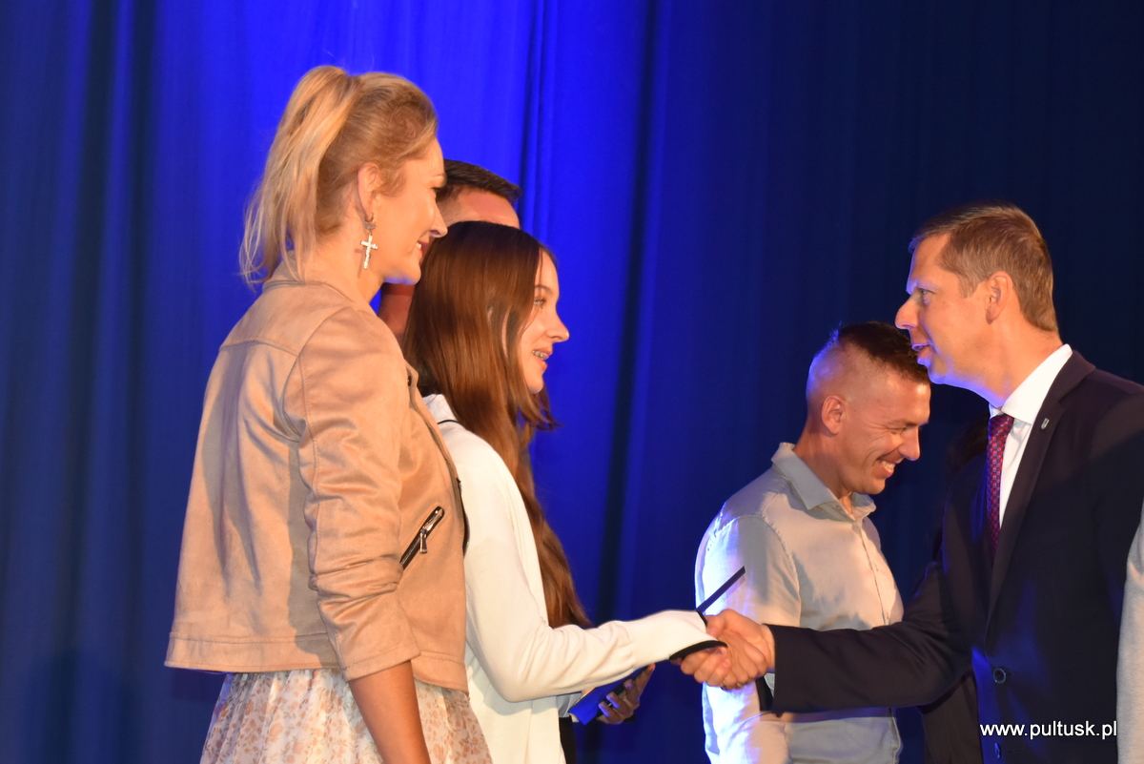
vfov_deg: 21.6
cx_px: 572
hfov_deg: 31.9
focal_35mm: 63
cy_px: 382
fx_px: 2003
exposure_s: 1/60
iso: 900
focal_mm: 42
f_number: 5
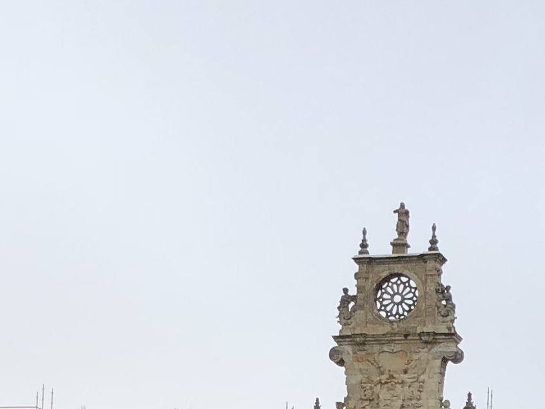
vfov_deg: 10.9
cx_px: 242
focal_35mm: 133
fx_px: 2094
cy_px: 536
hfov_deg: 14.8
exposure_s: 1/100
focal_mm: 4
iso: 40
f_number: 1.8
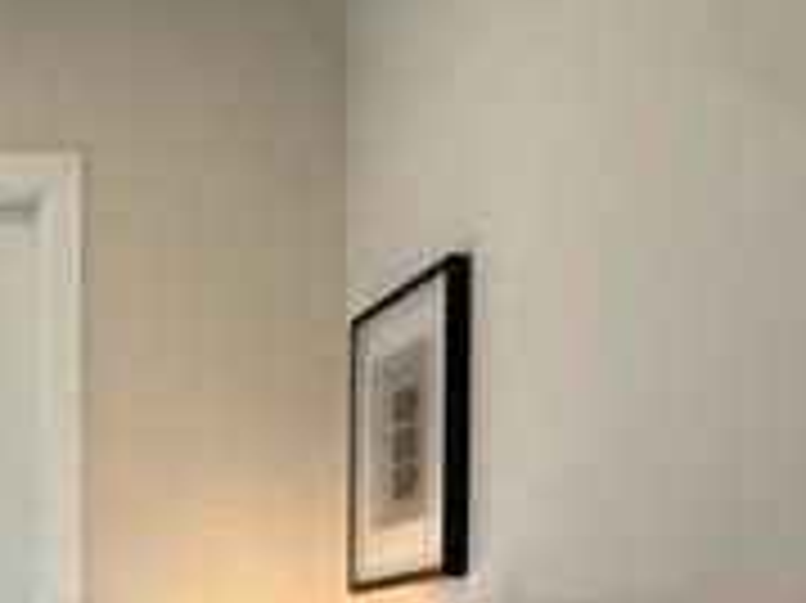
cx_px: -158
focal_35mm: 80
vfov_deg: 17.1
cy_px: 824
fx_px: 1861
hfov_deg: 22.5
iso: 50
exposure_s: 1/120
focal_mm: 2.22
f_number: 2.2
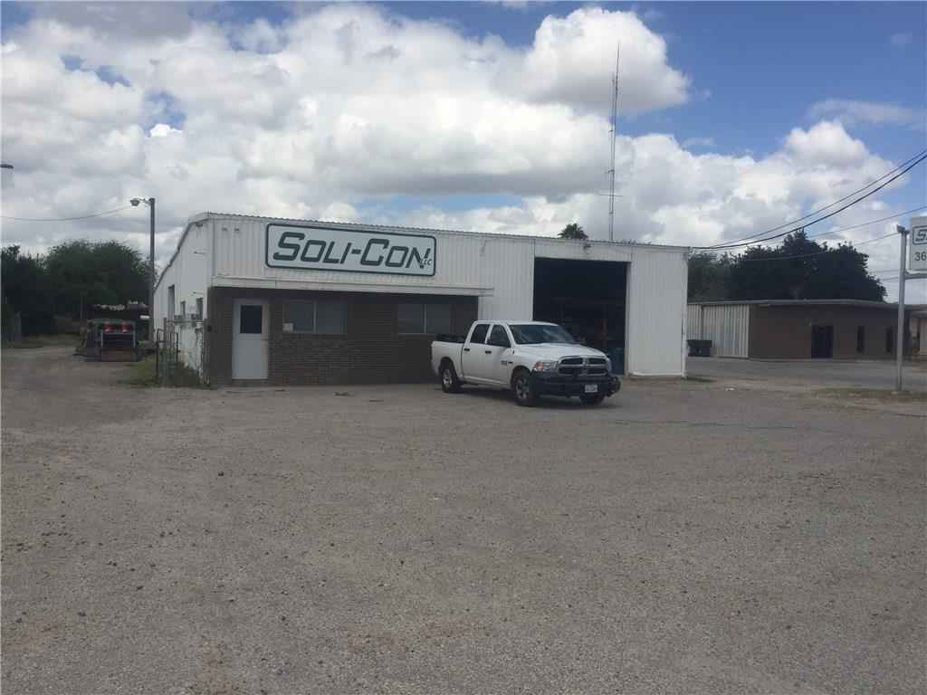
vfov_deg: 48.2
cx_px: 464
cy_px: 348
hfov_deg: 61.7
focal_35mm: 29
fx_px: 777
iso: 32
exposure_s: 1/3300
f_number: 2.2
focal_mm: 4.15
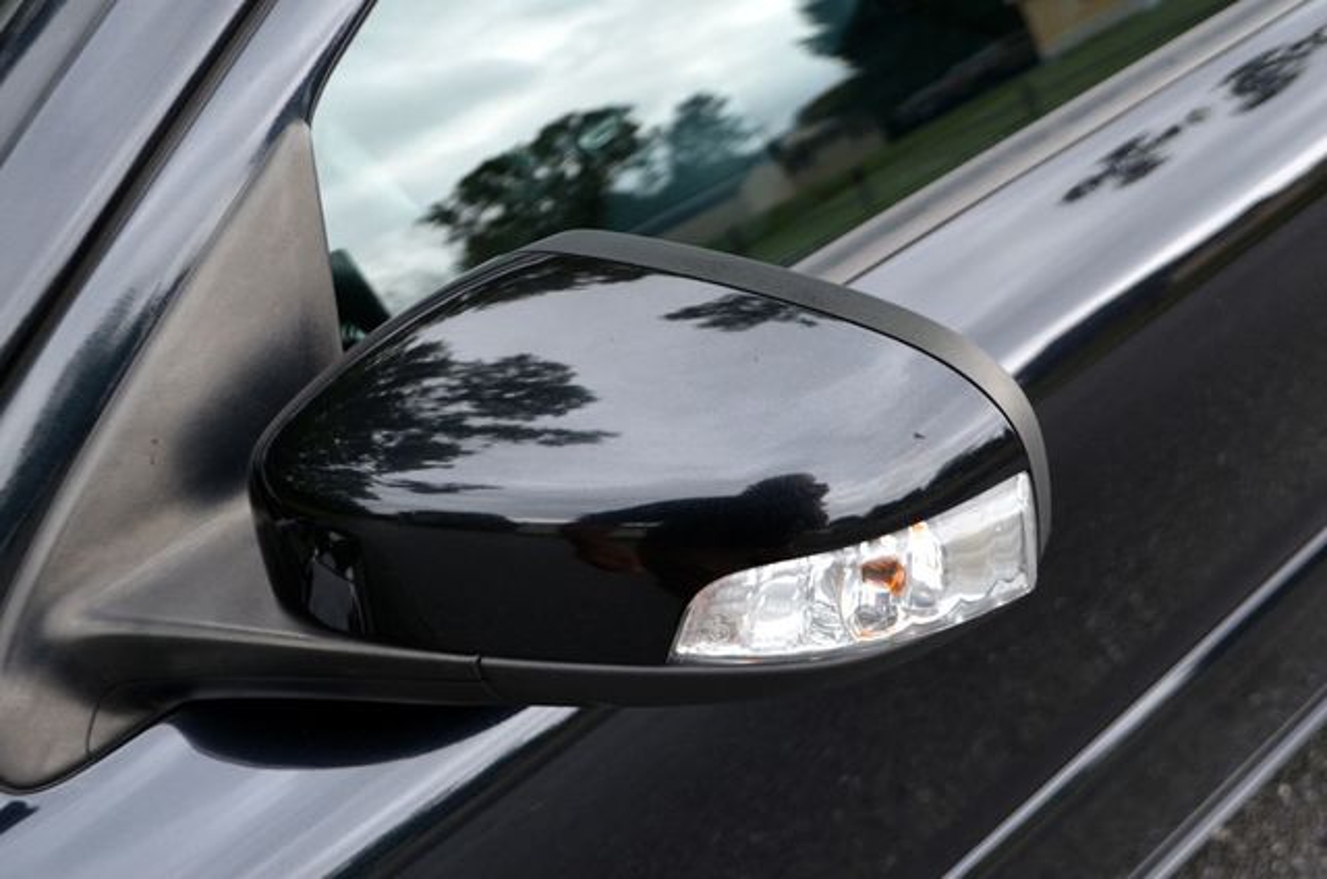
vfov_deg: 30.7
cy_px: 440
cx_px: 664
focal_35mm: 44
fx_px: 1600
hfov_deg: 45.0
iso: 400
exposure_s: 1/100
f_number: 5
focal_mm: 29
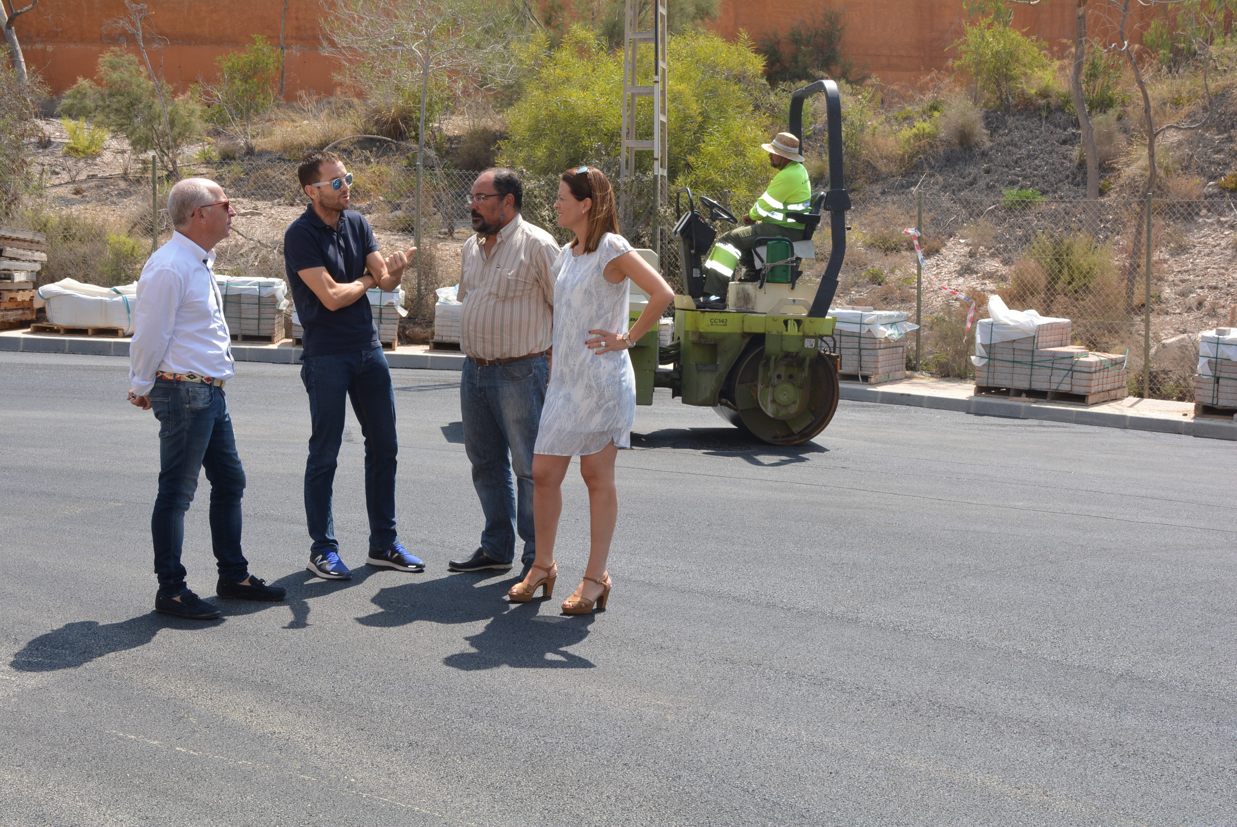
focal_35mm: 48
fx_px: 1651
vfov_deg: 28.1
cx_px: 618
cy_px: 414
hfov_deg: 41.1
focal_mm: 32
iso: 400
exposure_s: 1/200
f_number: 16
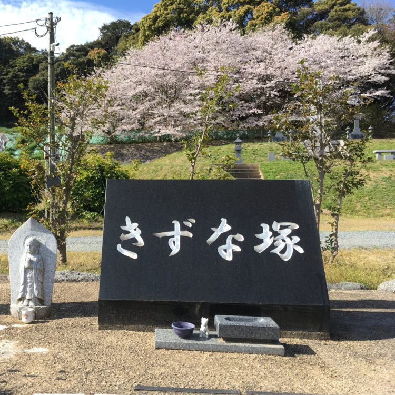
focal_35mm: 35
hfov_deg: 46.4
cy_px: 199
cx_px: 126
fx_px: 452
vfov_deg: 47.2
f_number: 2.2
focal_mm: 4.15
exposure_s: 1/739
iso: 25
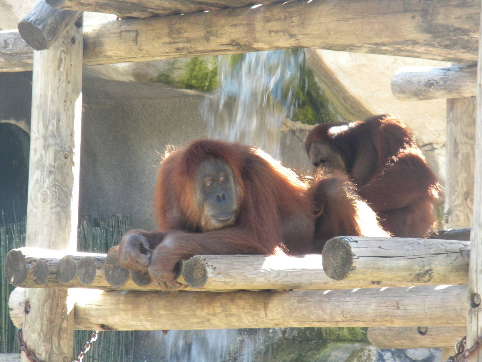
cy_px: 181
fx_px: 3620
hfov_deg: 7.6
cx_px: 241
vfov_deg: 5.7
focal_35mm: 260
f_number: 5.3
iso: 214
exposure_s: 1/63.8
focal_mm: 46.2
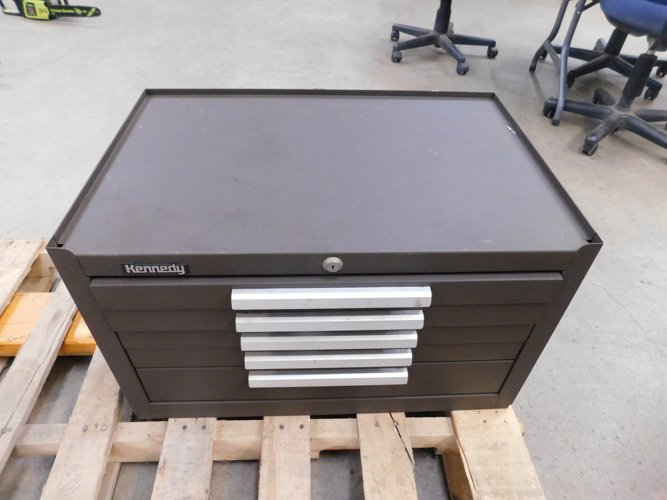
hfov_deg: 71.6
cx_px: 334
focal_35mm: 24
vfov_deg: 56.8
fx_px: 462
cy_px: 250
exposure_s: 1/13
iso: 400
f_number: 3
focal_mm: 4.1
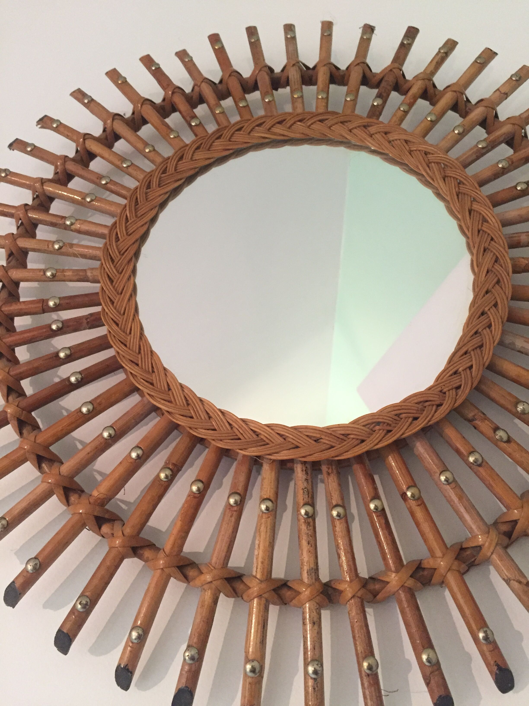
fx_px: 591
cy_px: 353
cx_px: 264
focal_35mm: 29
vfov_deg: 61.7
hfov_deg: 48.2
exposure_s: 1/25
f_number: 2.2
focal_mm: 4.15
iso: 250
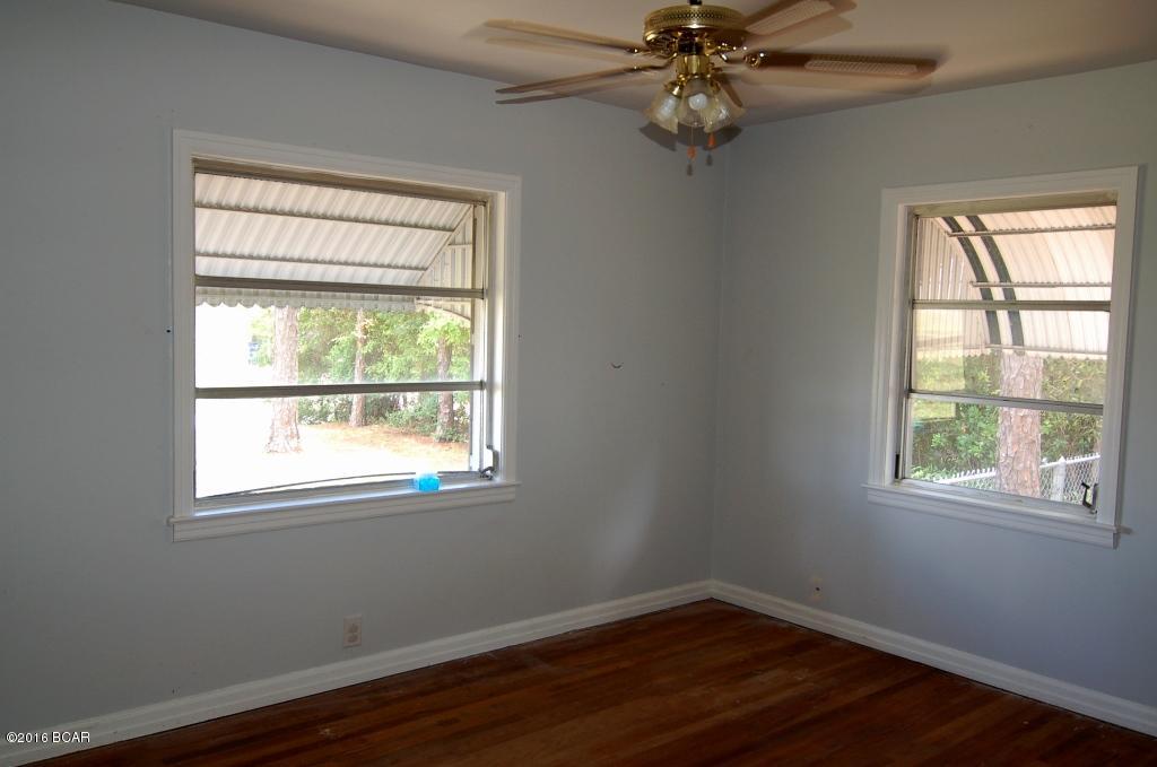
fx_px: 963
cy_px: 384
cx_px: 578
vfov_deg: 43.5
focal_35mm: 30
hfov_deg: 62.0
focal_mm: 20
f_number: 4
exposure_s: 1/60
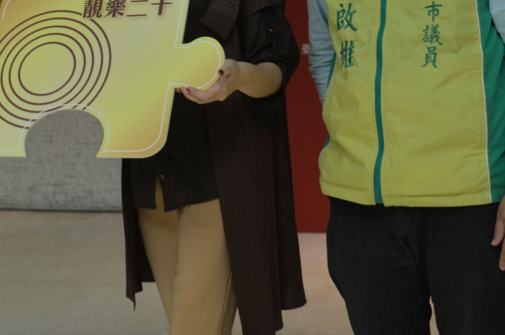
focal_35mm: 104
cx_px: 28
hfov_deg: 19.2
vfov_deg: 13.0
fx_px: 1456
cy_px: 30
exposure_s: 1/60
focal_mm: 32
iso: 400
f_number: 4.8
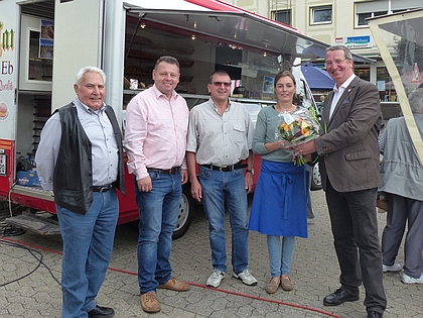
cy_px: 159
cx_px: 212
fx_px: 354
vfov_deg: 48.2
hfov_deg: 61.7
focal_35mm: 29
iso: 160
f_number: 4
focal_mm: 5.3
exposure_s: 1/125
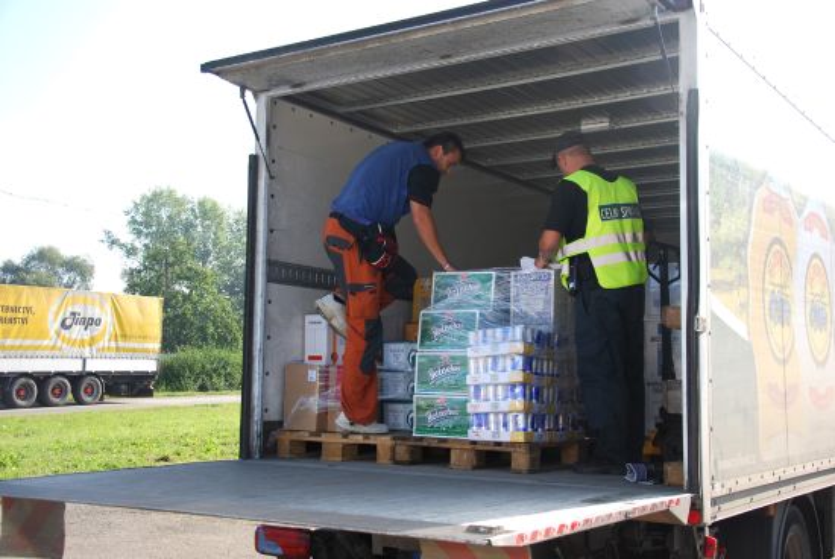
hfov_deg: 46.4
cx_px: 418
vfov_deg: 32.0
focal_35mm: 42
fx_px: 975
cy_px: 280
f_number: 4.2
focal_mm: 28
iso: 200
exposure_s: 1/500
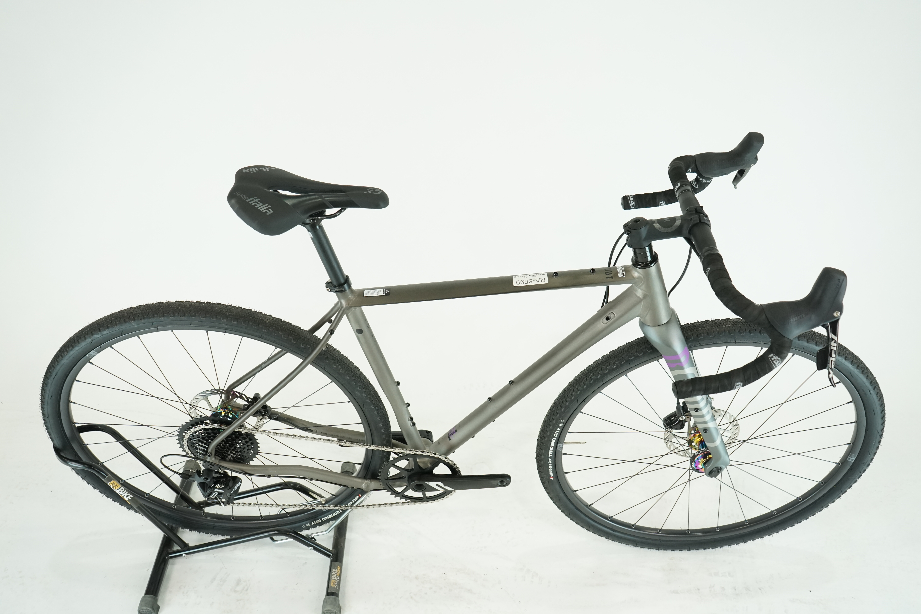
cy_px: 307
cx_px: 460
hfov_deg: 60.3
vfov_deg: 42.3
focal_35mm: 31
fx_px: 793
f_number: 5.6
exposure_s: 1/200
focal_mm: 31
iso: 1600
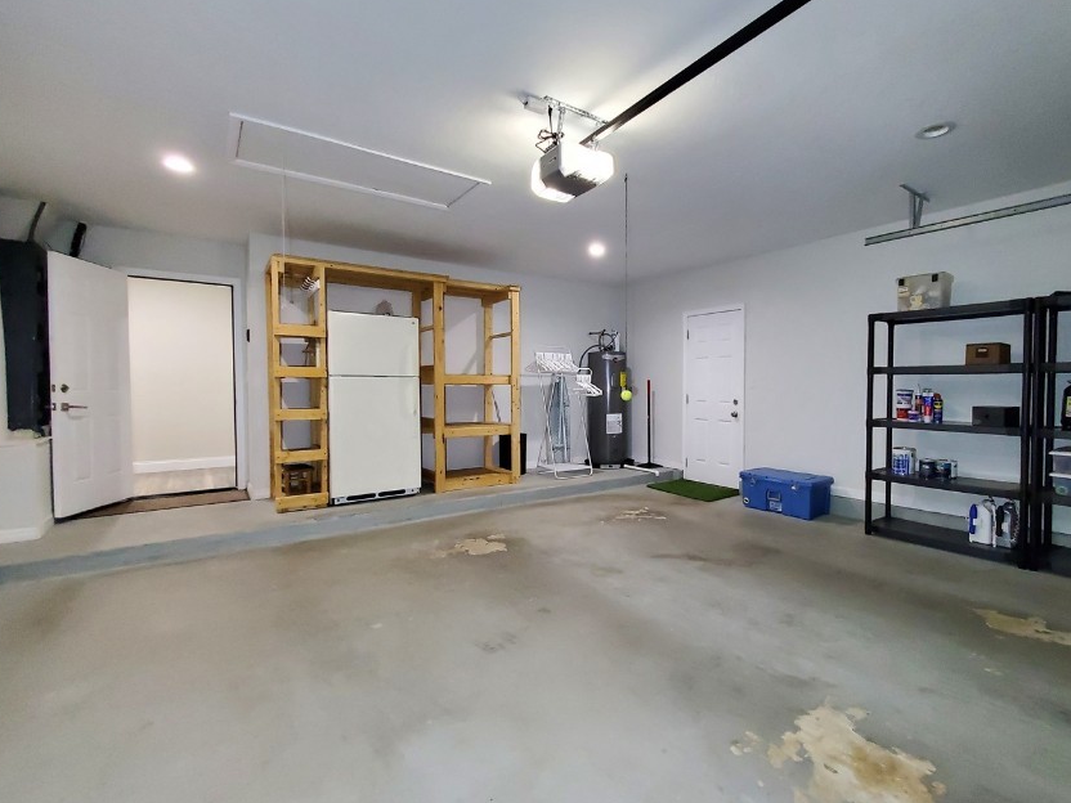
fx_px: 495
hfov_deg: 93.7
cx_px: 619
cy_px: 394
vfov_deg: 78.1
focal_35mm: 16
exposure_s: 1/40
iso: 500
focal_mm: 1.8
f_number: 2.2
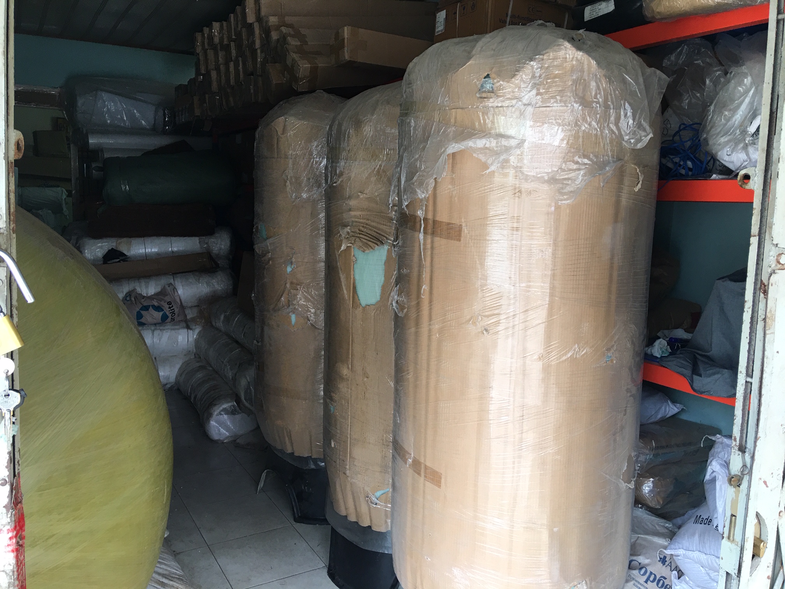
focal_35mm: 29
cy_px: 294
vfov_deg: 48.2
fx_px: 658
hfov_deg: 61.7
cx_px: 392
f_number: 2.2
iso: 40
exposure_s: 1/33
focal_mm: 4.15
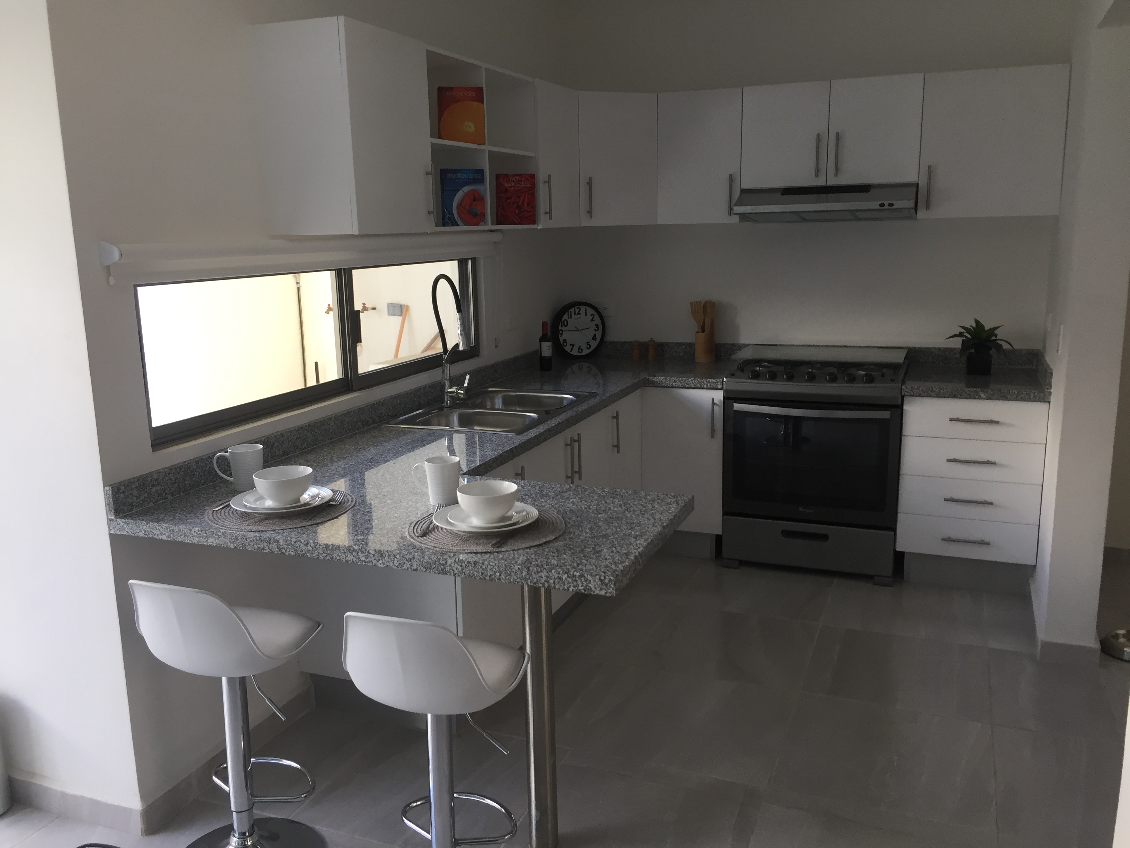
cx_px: 565
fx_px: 947
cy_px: 424
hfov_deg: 61.7
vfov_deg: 48.2
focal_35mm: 29
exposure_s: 1/40
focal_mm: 4.15
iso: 32
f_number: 2.2
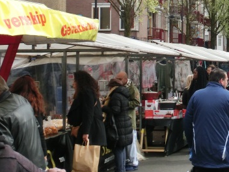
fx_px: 635
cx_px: 258
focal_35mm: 96
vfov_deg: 15.3
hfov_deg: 19.5
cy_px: 34
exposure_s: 1/400
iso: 80
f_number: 3.7
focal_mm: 5.93
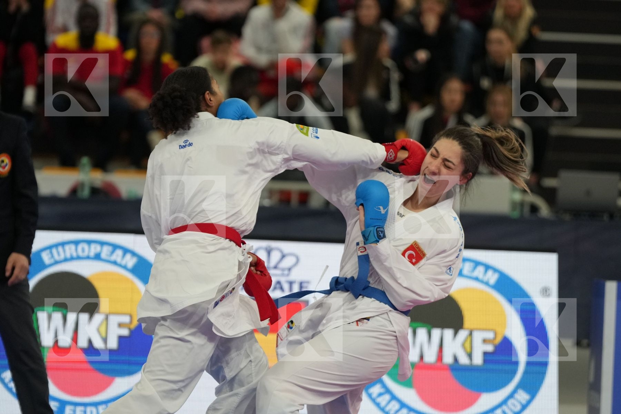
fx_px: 4467
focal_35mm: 259
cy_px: 207
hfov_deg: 8.0
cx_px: 310
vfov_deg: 5.3
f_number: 2.8
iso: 2000
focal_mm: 173
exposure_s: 1/1000
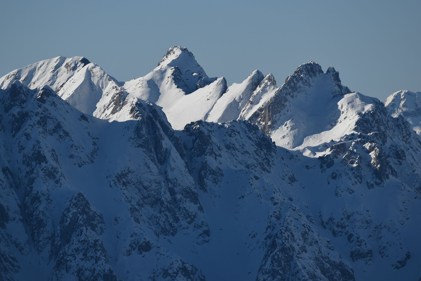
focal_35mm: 450
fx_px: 5262
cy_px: 140
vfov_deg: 3.1
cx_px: 210
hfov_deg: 4.6
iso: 100
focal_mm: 300
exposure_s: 1/800
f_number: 8
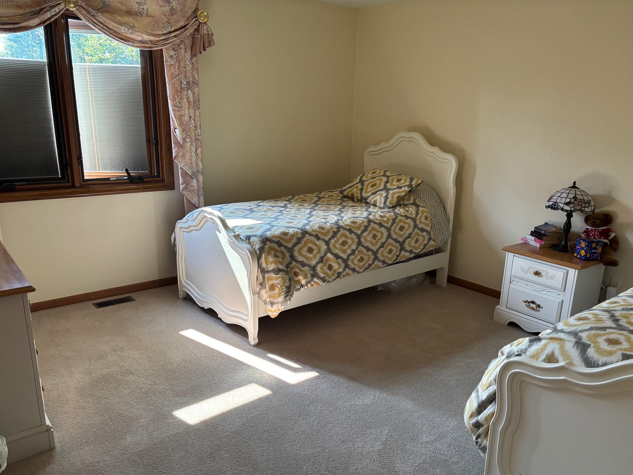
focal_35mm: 27
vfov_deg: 51.3
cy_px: 246
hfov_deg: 65.3
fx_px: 494
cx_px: 324
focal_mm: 5.96
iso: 125
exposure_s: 1/120
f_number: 1.6
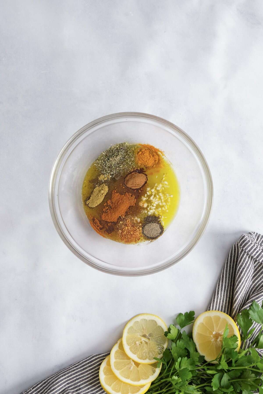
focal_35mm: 39
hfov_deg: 34.2
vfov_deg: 49.6
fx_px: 427
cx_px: 132
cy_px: 197
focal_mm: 25.7
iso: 500
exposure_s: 1/50
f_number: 4
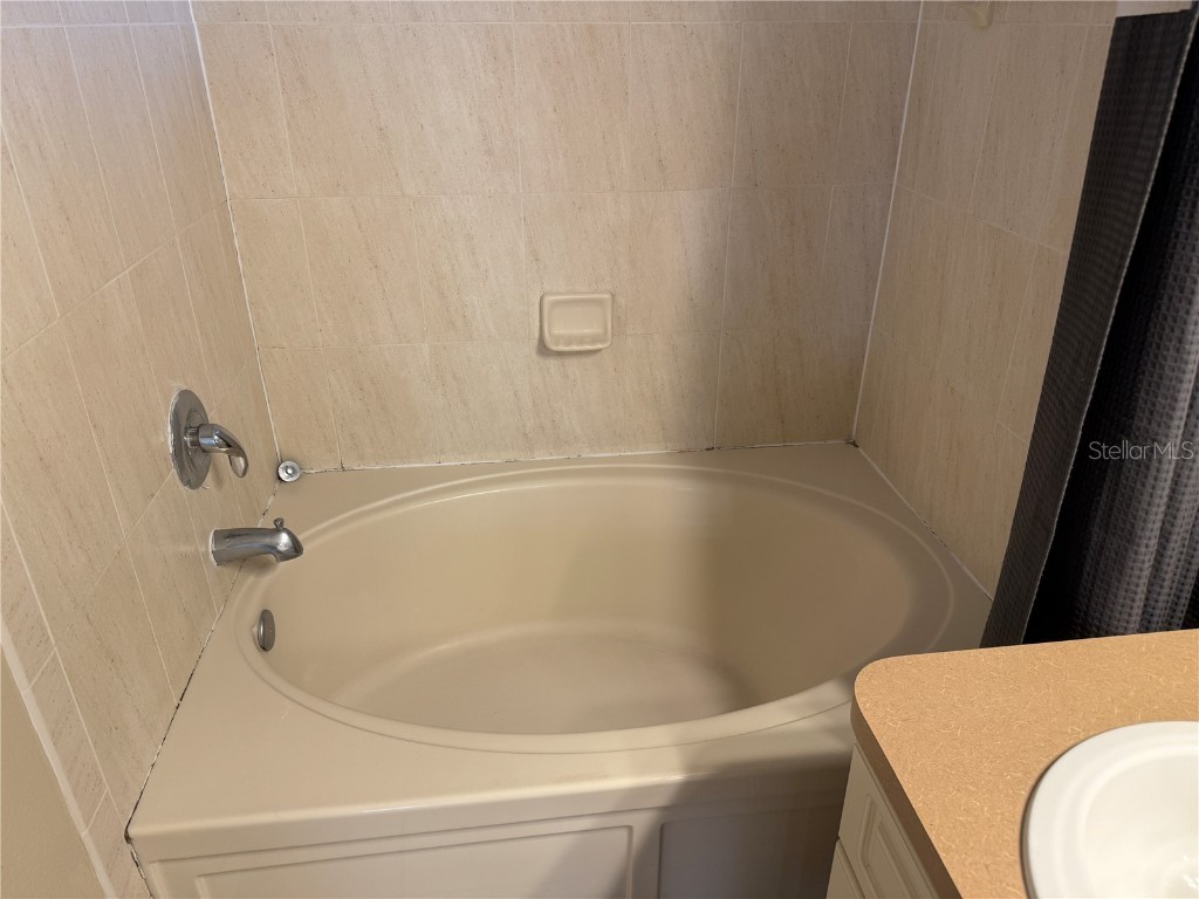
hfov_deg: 71.6
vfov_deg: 56.8
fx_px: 831
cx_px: 600
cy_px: 450
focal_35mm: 24
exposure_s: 1/120
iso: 125
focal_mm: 6.76
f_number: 1.78
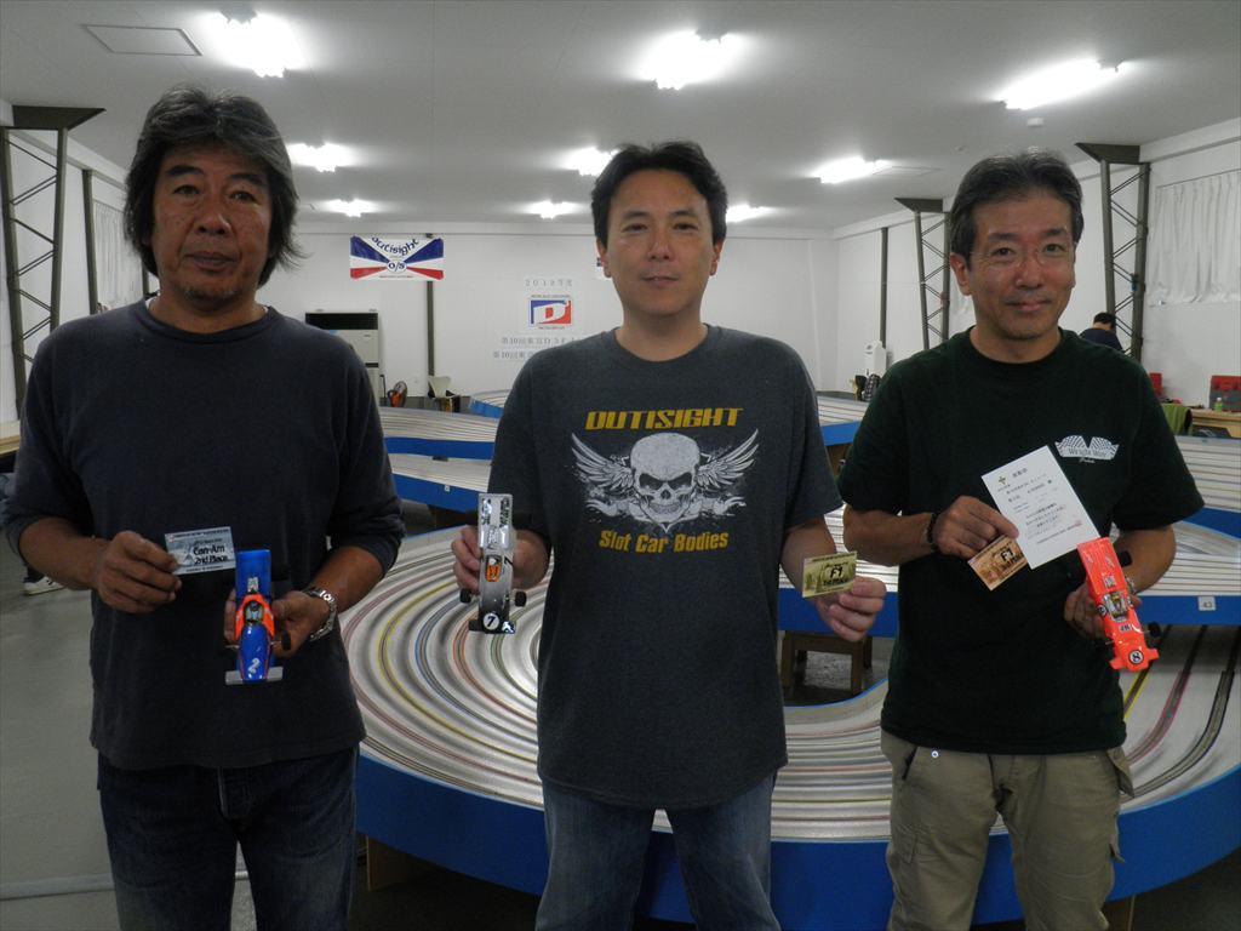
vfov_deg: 49.7
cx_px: 620
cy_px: 466
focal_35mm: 28
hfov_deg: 63.4
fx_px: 1004
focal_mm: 5
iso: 200
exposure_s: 1/30
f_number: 3.2
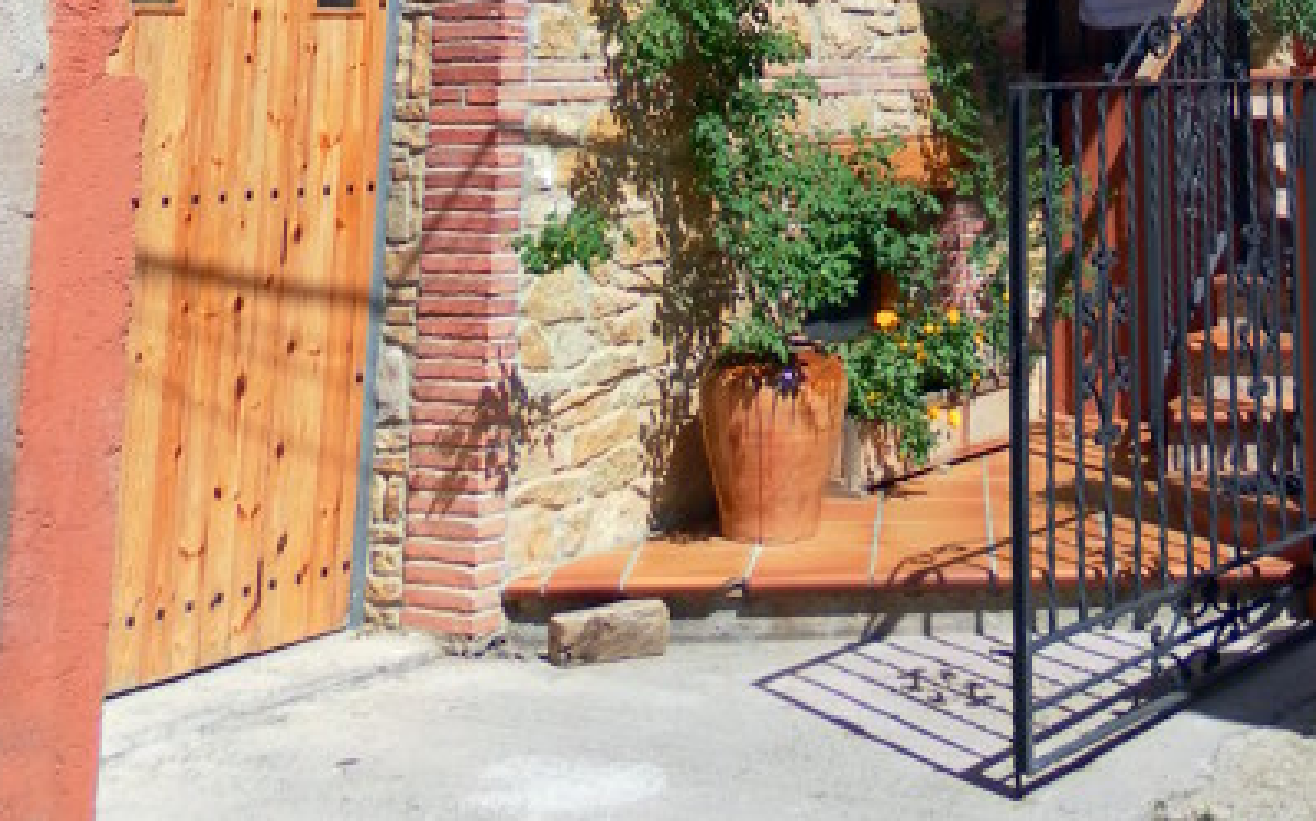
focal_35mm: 67
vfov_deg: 16.8
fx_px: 2402
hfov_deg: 29.8
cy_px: -564
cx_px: 1090
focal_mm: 4.9
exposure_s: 1/125
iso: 80
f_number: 8
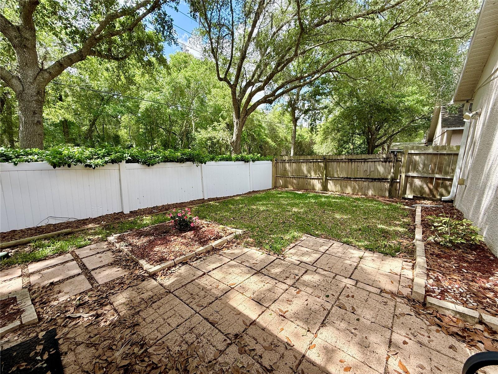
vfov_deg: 85.7
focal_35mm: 14
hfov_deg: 102.1
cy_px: 187
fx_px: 201
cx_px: 249
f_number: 2.2
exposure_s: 1/411
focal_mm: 2.22
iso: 50
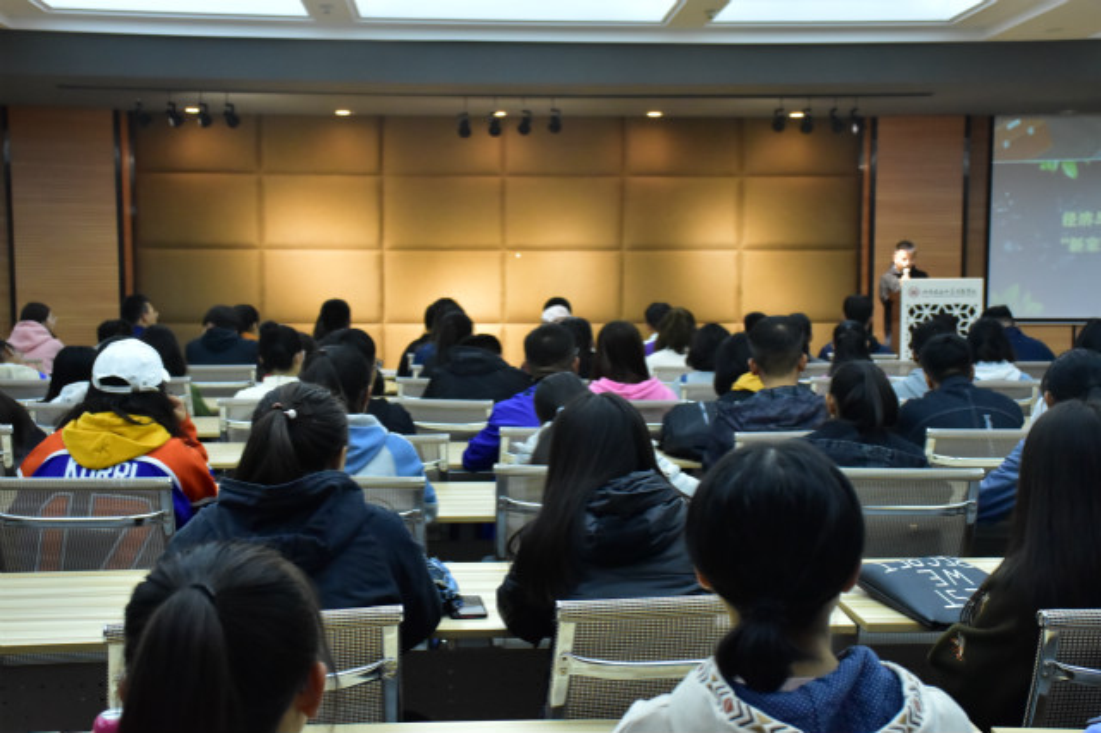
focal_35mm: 51
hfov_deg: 38.9
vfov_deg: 26.5
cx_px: 550
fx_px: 1559
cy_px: 366
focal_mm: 34
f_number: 5.6
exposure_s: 1/320
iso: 2000
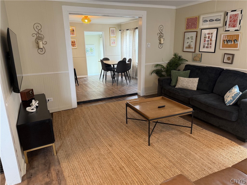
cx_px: 124
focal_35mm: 24
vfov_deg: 56.8
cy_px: 92
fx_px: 171
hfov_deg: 71.6
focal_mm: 6.76
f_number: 1.78
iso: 200
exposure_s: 1/60
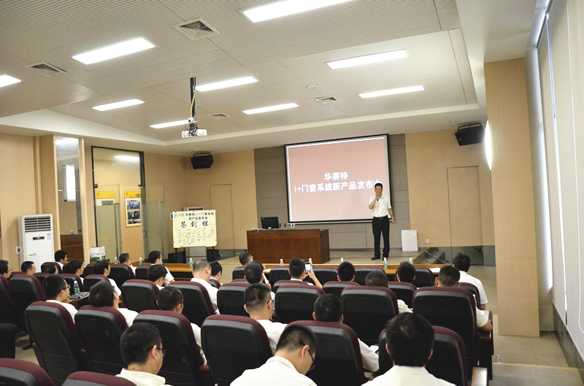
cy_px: 193
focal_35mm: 27
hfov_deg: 67.5
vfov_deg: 47.7
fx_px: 437
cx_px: 292
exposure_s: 1/80
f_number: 4
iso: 3200
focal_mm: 18
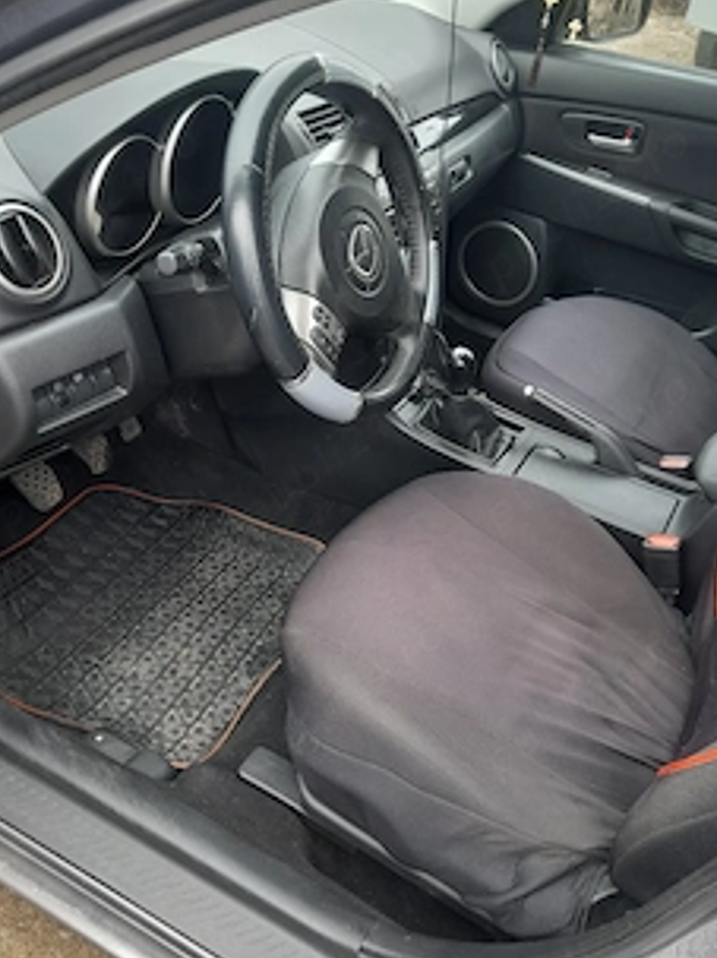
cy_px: 490
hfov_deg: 42.8
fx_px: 912
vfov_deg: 55.4
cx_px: 404
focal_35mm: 33
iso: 40
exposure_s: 1/50
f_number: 2
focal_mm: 4.6
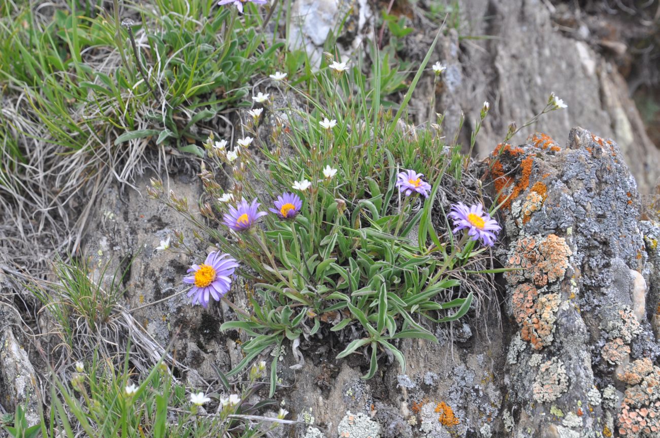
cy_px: 219
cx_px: 330
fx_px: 989
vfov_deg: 25.0
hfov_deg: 36.9
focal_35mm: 54
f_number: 6.3
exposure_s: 1/160
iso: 400
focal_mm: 36
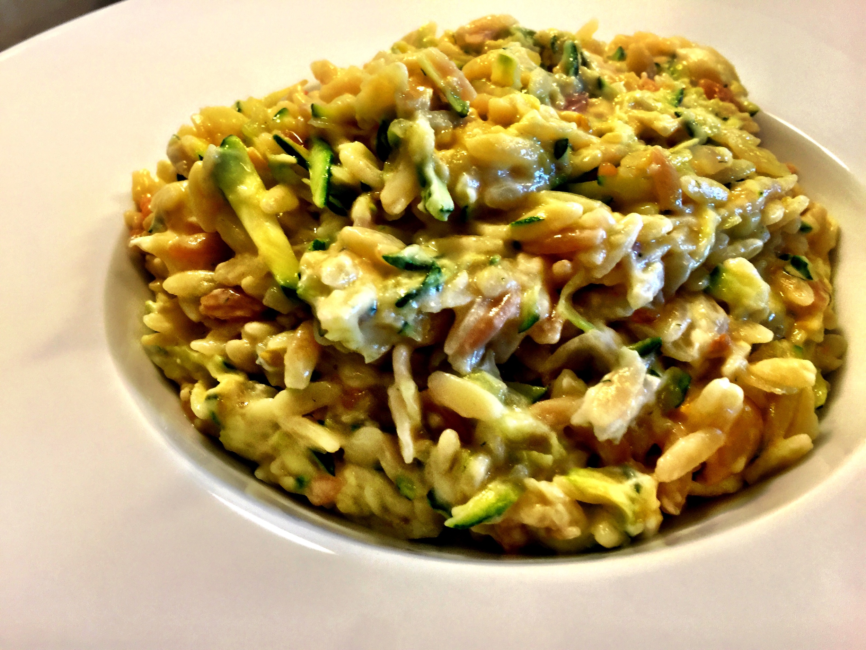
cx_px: 433
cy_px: 325
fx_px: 726
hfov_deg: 61.7
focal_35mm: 29
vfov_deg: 48.2
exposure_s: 1/15
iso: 64
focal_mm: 4.15
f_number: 2.2
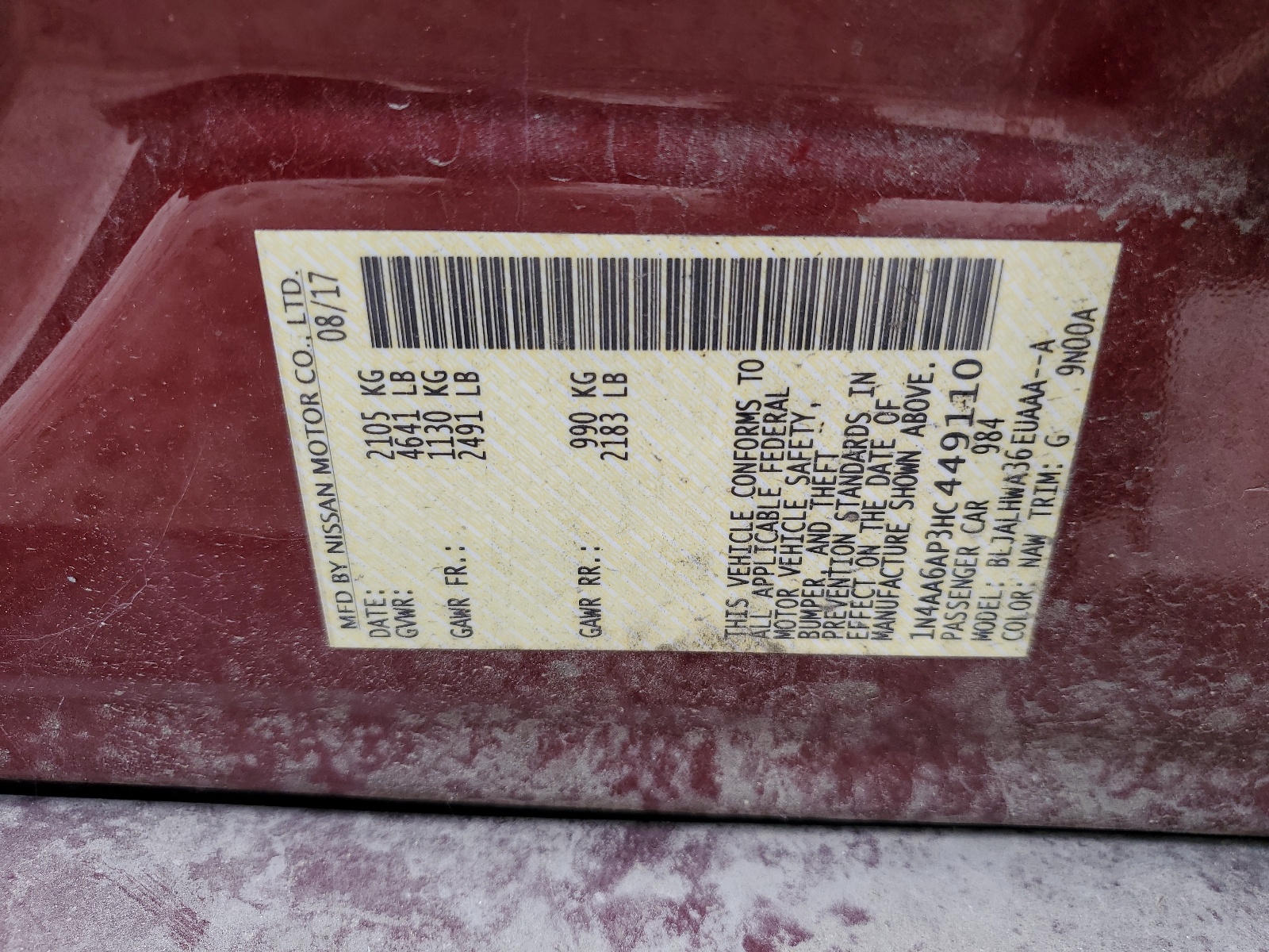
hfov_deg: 67.3
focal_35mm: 26
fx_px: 953
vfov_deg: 53.1
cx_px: 634
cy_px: 476
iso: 50
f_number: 1.5
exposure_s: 1/238
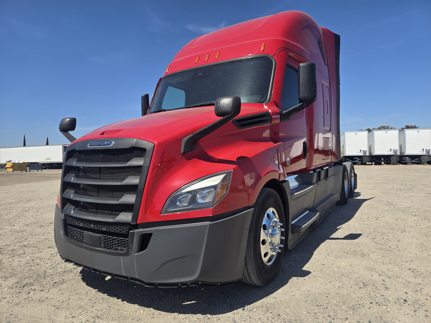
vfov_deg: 58.9
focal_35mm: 23
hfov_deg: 73.9
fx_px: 286
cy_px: 162
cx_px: 216
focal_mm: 5.4
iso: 25
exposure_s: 1/2054
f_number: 1.8
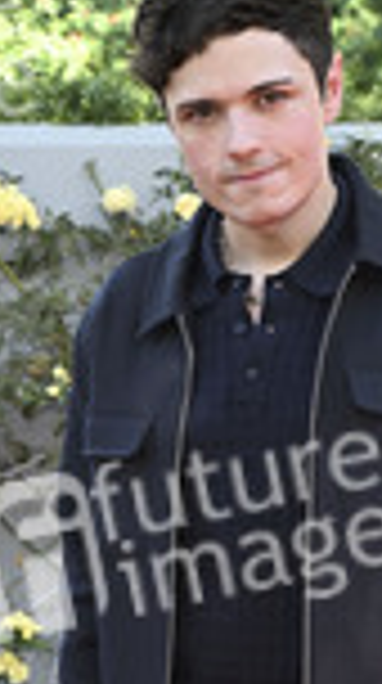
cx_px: 297
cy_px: 765
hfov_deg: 11.5
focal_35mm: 105
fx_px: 1899
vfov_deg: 19.5
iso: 640
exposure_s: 1/320
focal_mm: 38
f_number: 5.6
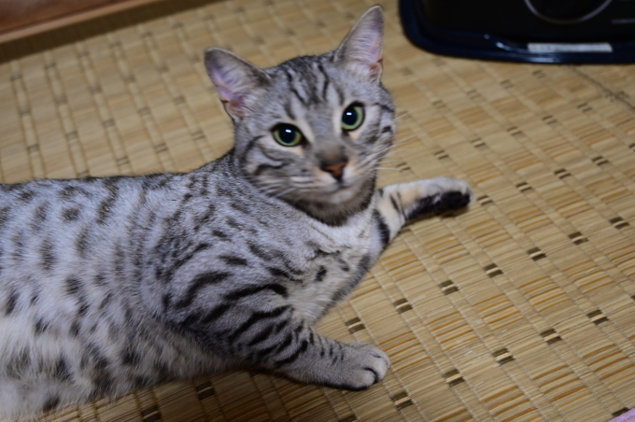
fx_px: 670
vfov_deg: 35.0
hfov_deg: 50.7
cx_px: 318
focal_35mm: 38
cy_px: 211
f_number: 4
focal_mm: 38
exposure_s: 1/40
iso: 1400
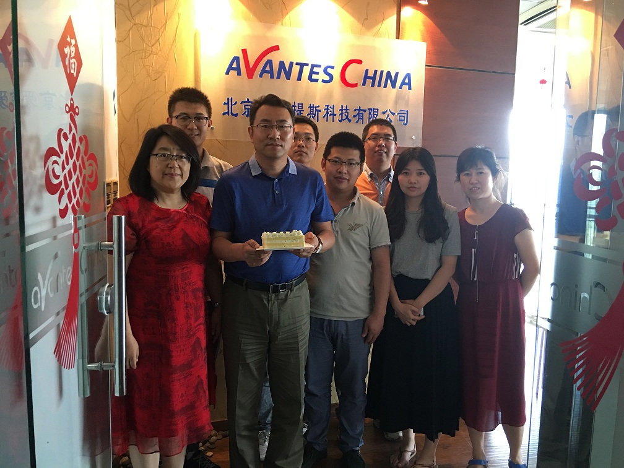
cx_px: 312
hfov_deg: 61.7
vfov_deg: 48.2
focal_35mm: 29
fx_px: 523
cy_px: 234
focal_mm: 4.15
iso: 125
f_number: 2.2
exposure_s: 1/17
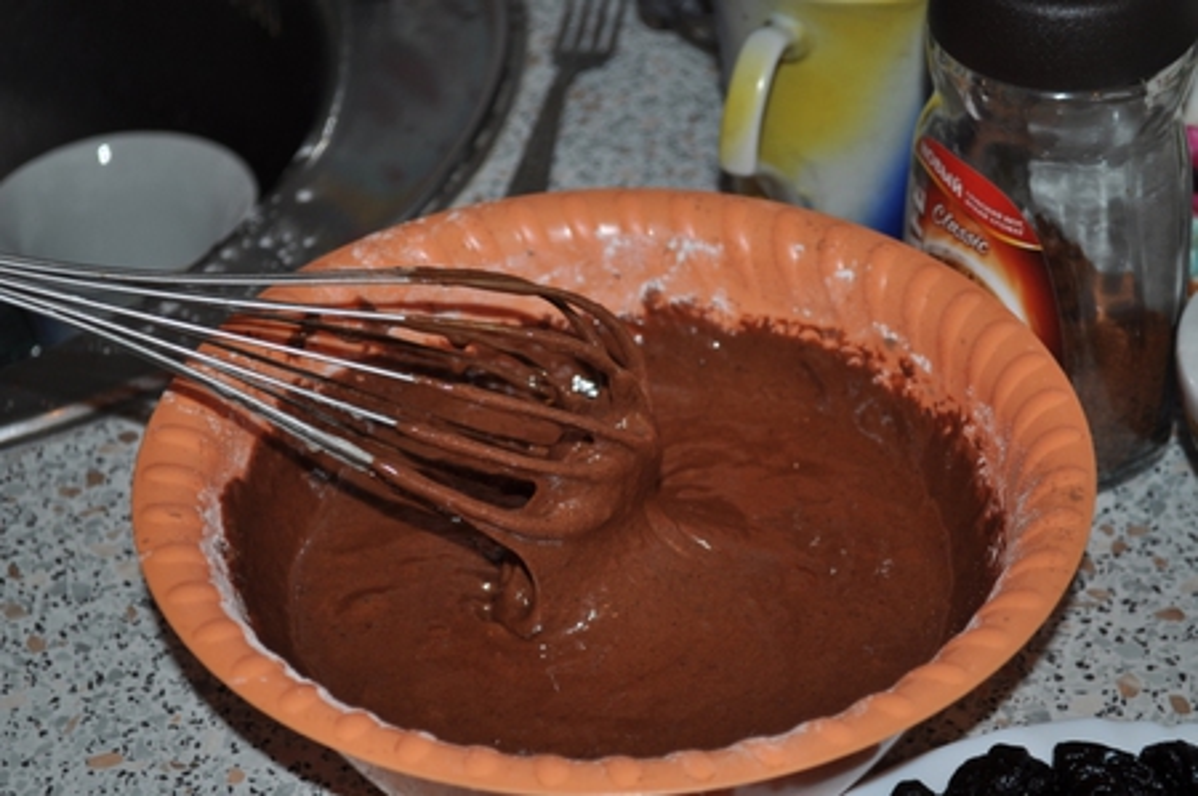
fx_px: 2393
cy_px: 398
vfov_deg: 18.9
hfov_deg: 28.1
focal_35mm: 72
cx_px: 599
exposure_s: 1/60
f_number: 5.6
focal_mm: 48
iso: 200
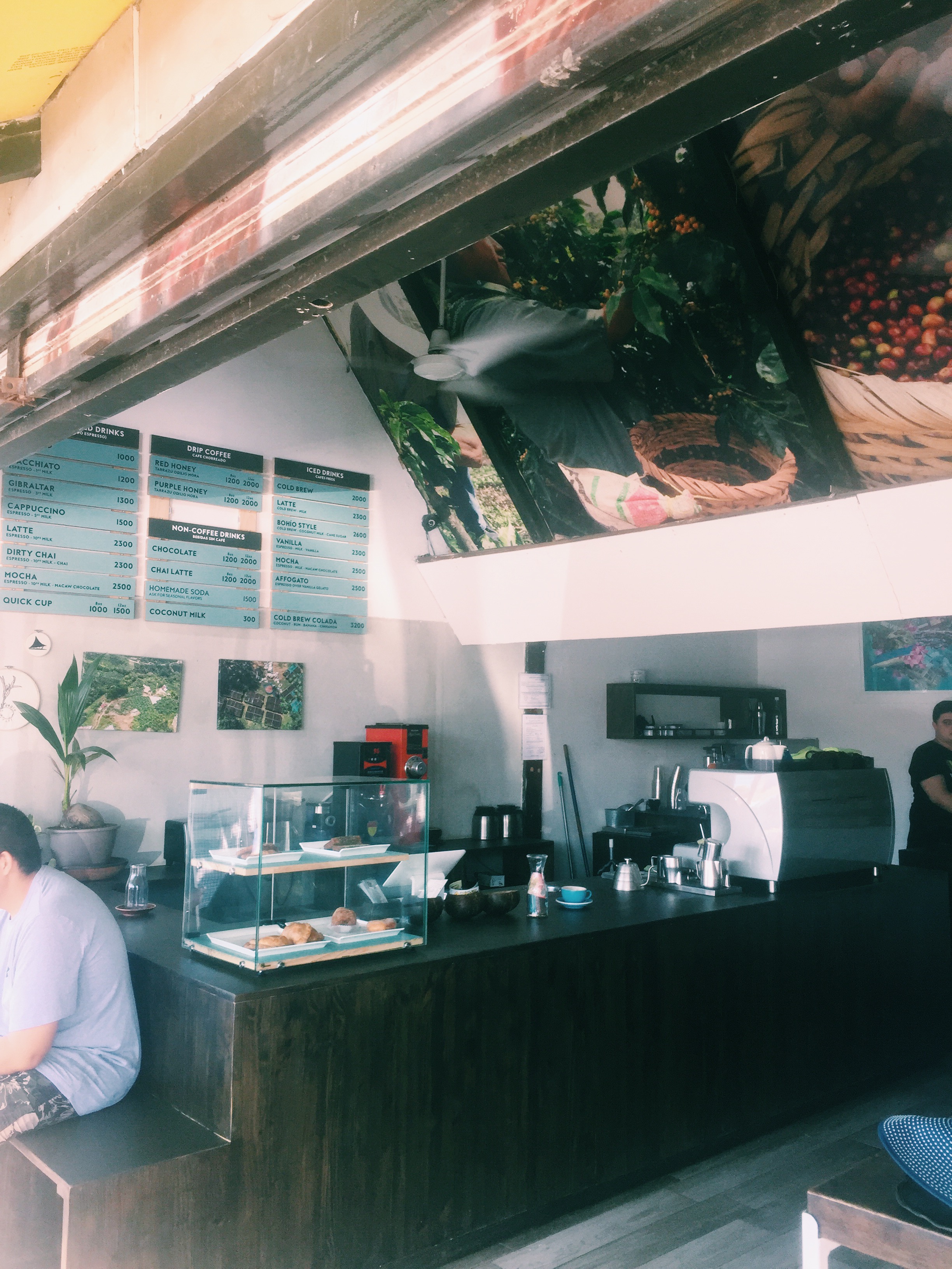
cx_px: 476
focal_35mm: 29
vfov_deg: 61.7
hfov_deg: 48.2
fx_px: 1063
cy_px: 634
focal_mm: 4.15
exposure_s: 1/60
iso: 32
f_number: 2.2
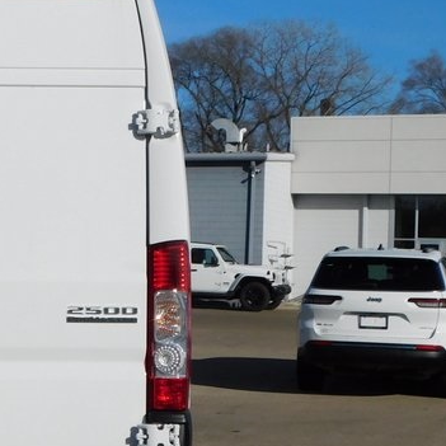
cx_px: -85
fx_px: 1501
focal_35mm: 103
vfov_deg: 16.9
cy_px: 272
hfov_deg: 16.2
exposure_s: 1/800
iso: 125
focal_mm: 7.1
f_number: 7.2
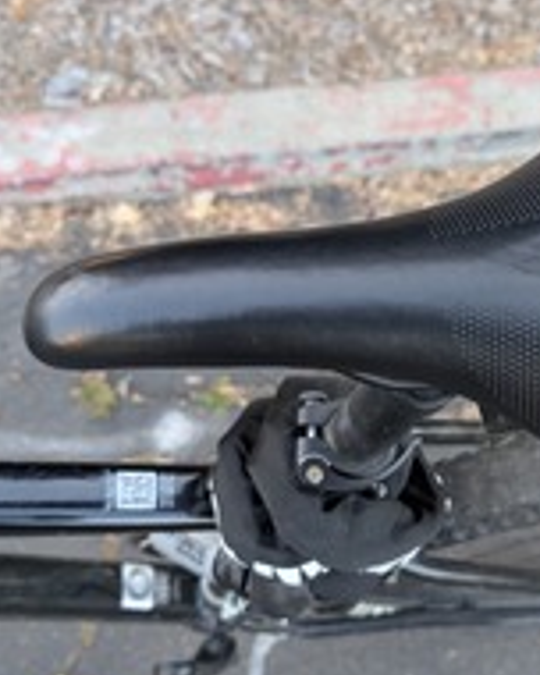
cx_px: 401
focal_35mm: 42
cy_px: 362
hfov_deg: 34.9
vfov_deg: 43.8
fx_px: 839
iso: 29
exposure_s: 1/29.5
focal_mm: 6.9
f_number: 1.68
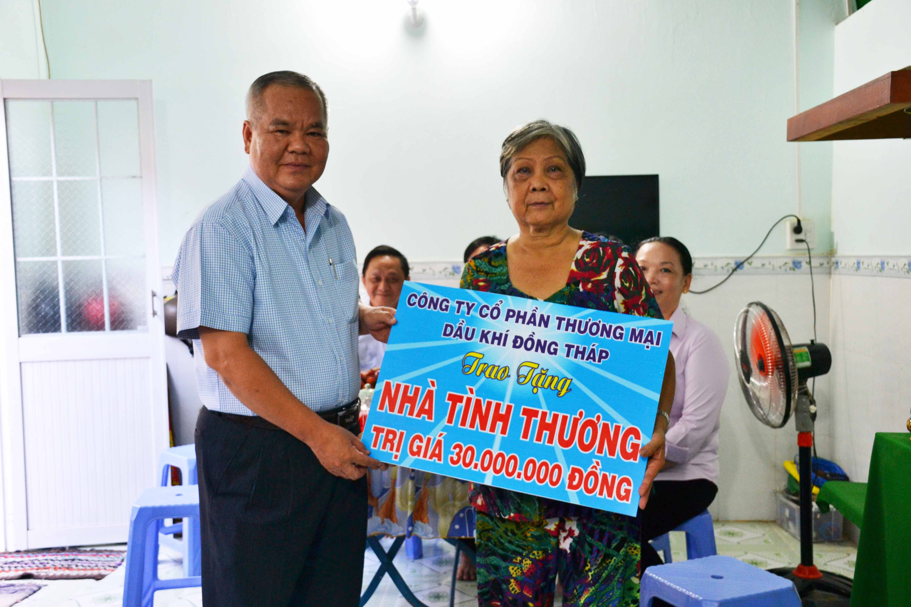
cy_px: 304
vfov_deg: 34.2
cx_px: 456
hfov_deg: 49.6
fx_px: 987
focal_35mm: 39
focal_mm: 26
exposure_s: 1/60
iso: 640
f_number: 3.8
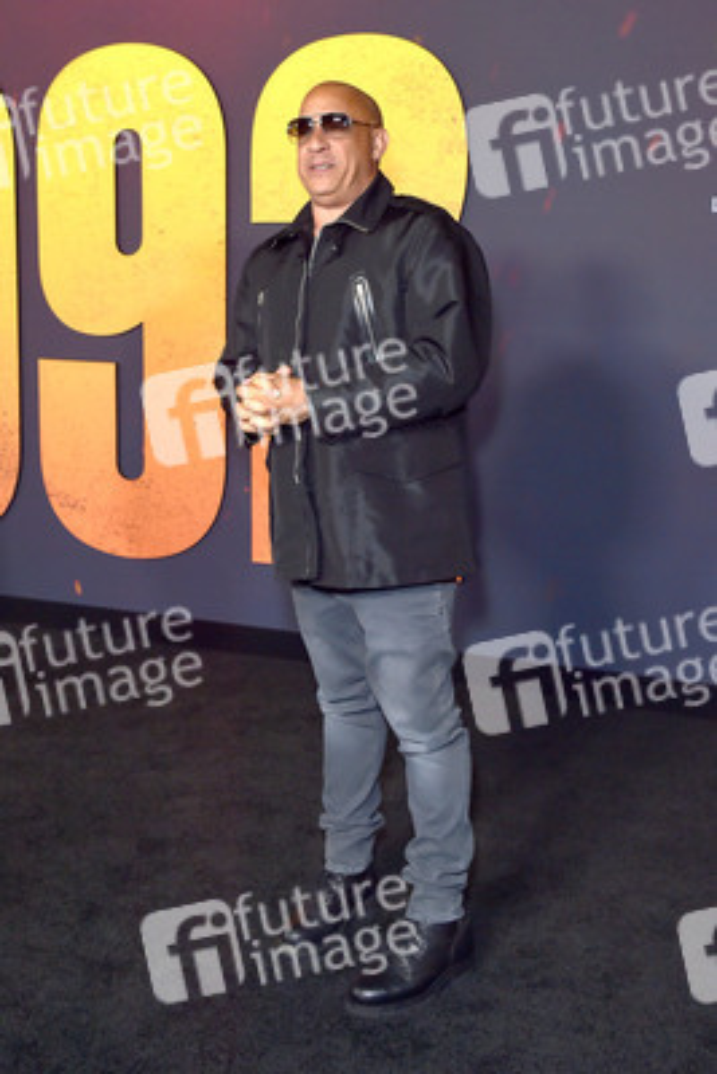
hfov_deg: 35.1
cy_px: 537
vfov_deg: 50.7
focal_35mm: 38
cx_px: 358
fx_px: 1134
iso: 640
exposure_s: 1/250
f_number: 6.3
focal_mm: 38
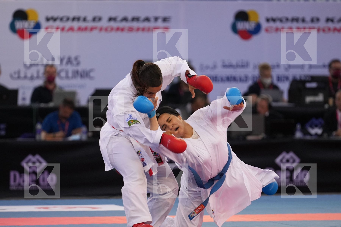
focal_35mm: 300
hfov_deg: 6.9
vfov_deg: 4.6
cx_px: 170
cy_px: 114
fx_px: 2841
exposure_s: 1/1000
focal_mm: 200
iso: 2000
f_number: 2.8
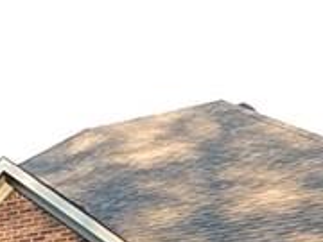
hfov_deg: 14.2
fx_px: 1222
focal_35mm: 131
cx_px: -135
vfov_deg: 10.4
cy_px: 486
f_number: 3
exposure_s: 1/160
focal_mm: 4
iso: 125
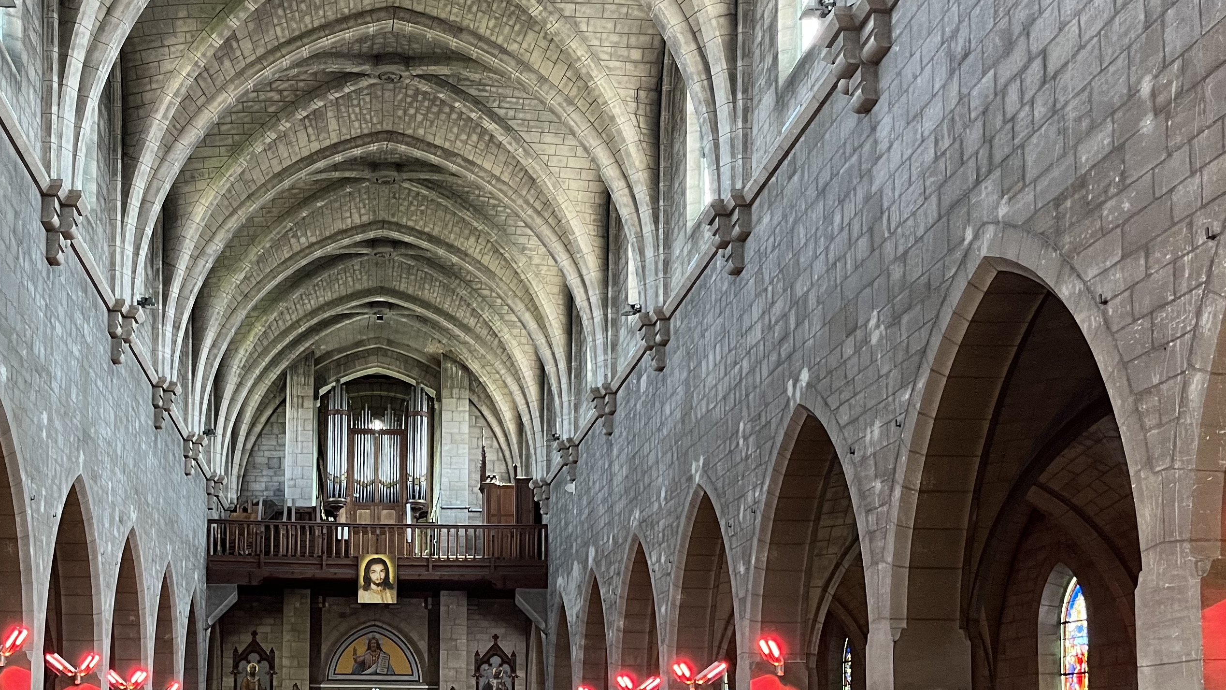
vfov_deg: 25.7
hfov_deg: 44.7
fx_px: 1463
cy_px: 626
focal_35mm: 45
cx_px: 387
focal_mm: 5.1
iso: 160
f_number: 1.6
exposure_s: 1/50
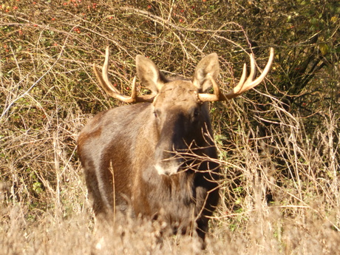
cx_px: 170
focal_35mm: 1200
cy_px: 128
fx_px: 11786
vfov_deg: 1.2
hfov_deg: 1.7
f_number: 5.9
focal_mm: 215
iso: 400
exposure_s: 1/400
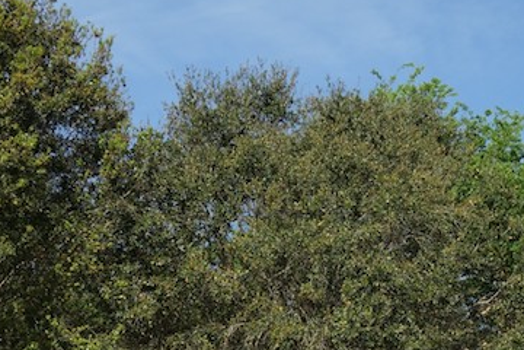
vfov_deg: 12.7
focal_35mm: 104
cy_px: 467
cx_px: 354
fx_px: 1514
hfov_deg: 19.6
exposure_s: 1/500
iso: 125
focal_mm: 12.78
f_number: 5.6
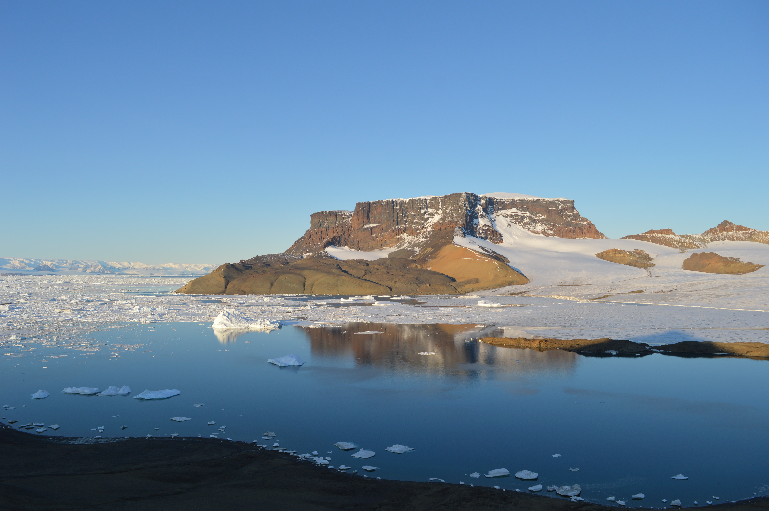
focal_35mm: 27
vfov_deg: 47.8
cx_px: 384
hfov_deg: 67.4
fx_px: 576
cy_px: 256
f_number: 7.1
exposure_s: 1/250
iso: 100
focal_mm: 18
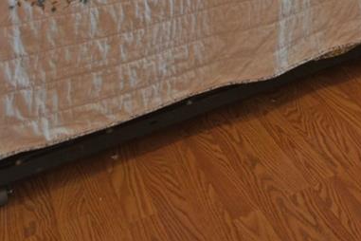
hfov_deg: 27.7
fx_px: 632
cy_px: -254
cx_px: 440
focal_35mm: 63
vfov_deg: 16.2
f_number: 13
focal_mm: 10
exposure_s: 1
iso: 160
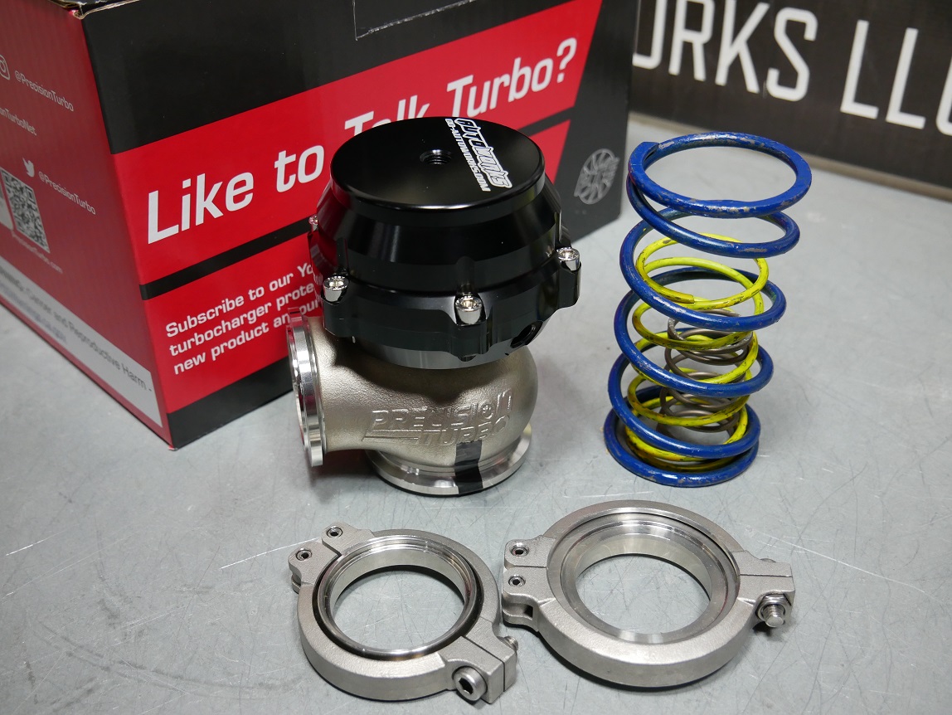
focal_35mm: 40
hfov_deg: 46.8
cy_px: 358
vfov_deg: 36.0
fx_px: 1101
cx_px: 476
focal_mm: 20
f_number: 4.1
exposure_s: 1/60
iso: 800
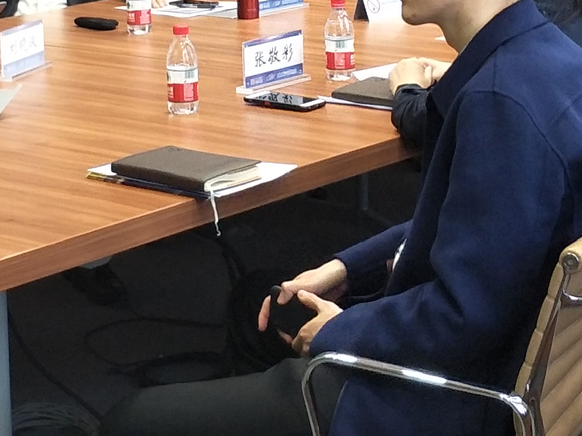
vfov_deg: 15.1
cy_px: -59
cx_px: 266
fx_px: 1597
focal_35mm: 95
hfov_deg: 20.6
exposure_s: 1/33
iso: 200
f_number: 1.7
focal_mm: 4.1
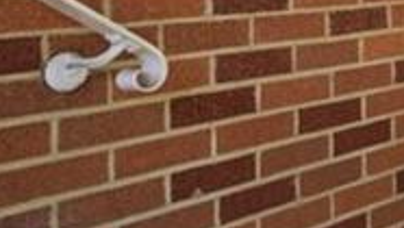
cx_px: 1069
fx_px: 1017
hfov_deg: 13.3
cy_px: -48
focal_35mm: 95
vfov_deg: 12.5
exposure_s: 1/125
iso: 400
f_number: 8
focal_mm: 16.5
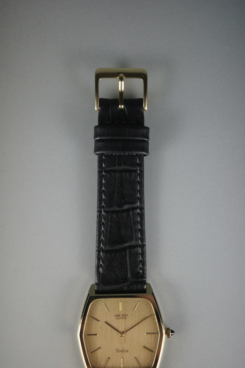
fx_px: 408
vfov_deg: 48.5
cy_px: 184
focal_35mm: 40
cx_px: 122
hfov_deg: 33.4
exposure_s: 1/640
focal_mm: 26
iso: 5000
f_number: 5.6
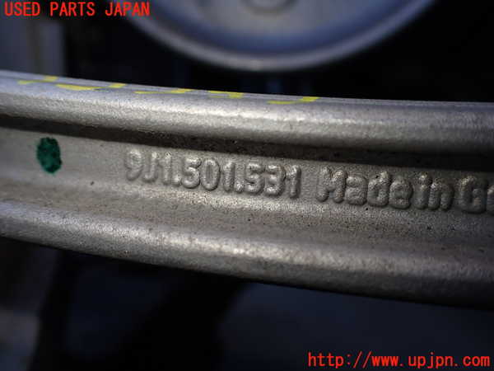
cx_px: 247
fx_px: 428
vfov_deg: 46.8
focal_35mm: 30
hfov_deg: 60.0
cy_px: 186
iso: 100
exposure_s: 1/200
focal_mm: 5.4
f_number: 2.3
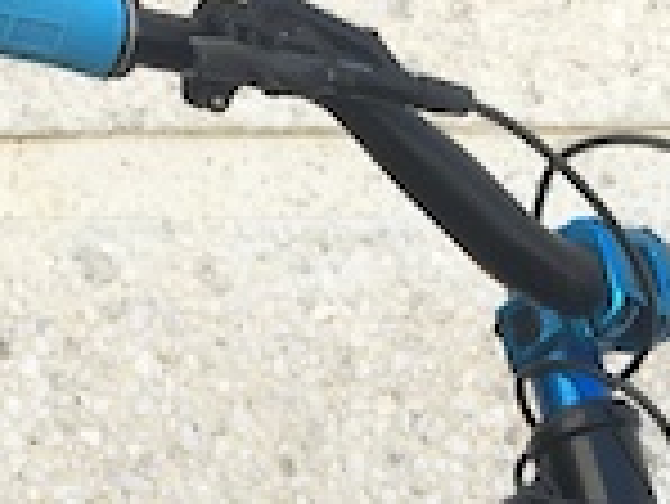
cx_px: 396
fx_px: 3022
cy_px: 1161
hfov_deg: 12.6
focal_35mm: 156
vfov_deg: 8.7
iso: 25
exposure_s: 1/184
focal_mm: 4.15
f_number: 2.2
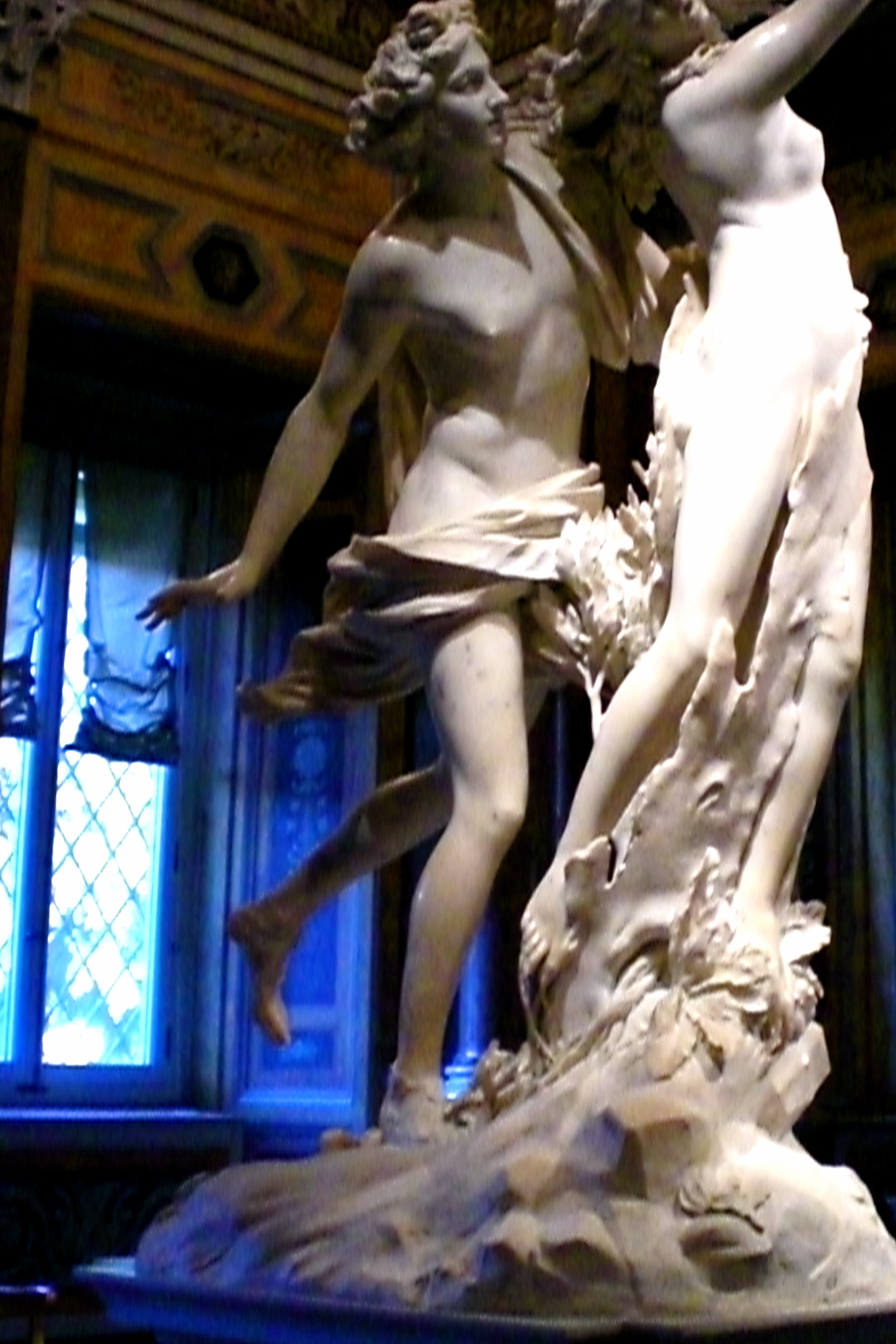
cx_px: 569
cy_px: 547
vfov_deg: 35.5
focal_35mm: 56
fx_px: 2090
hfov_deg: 24.1
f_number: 3.1
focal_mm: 6.3
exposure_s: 1/80
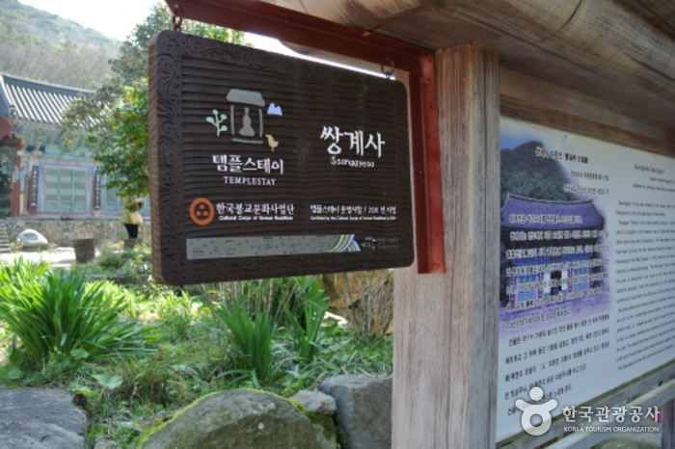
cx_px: 338
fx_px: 543
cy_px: 224
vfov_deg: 44.9
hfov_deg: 63.7
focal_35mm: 29
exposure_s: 1/320
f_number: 3.5
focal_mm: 11
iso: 200
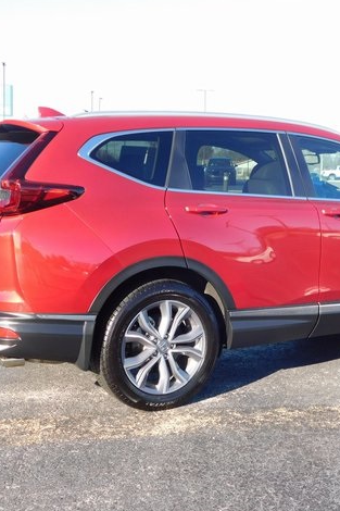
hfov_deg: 26.3
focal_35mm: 51
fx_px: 723
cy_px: 254
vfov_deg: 38.9
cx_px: 232
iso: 125
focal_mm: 6.3
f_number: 3.5
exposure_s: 1/320
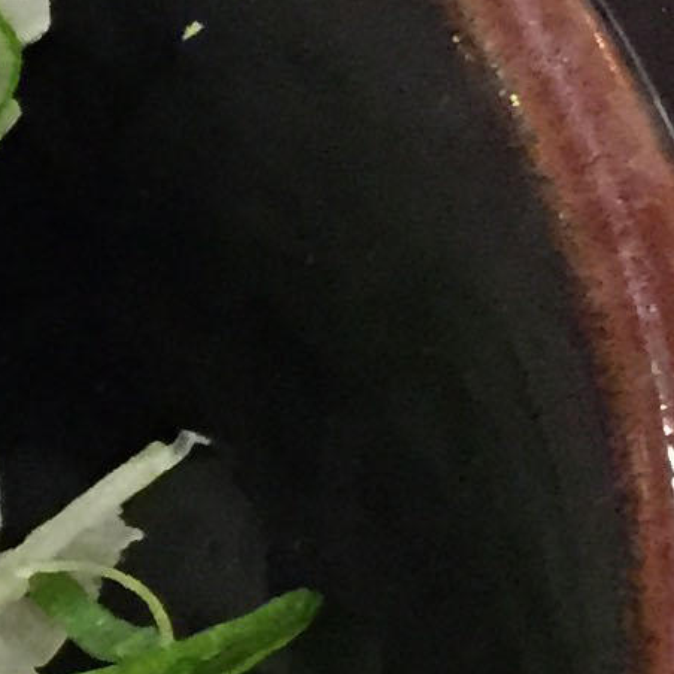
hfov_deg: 7.9
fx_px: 4075
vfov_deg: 9.4
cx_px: -1497
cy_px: 699
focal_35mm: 185
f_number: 2.2
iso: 250
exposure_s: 1/24
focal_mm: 4.2
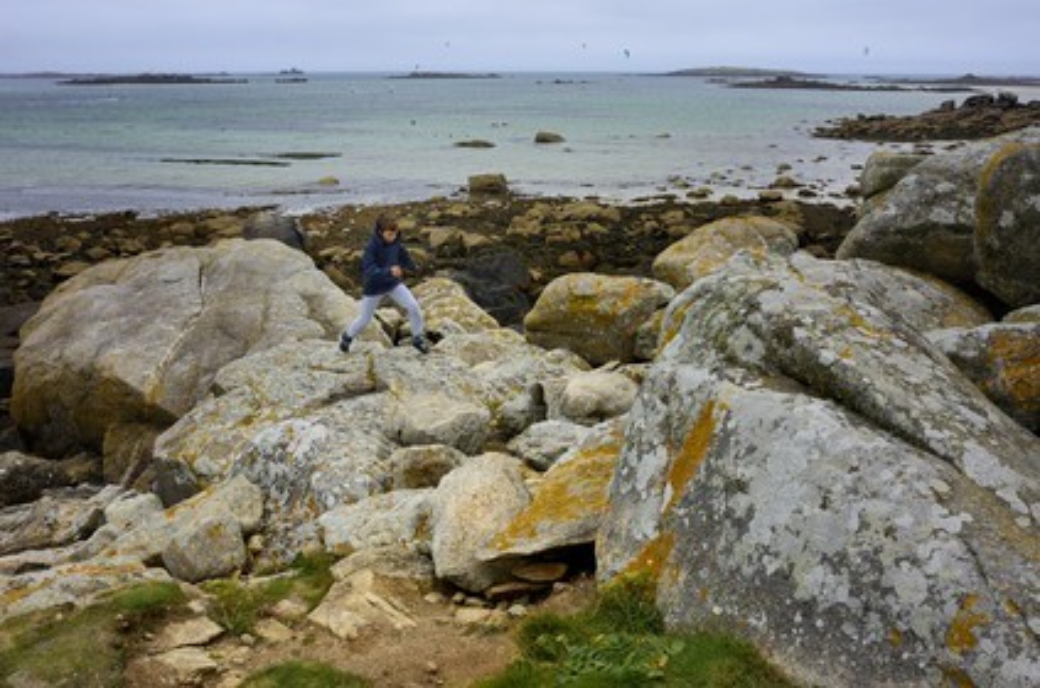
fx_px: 807
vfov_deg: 46.2
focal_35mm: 28
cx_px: 520
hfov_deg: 65.6
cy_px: 344
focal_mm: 18.5
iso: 200
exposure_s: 1/800
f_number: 5.6
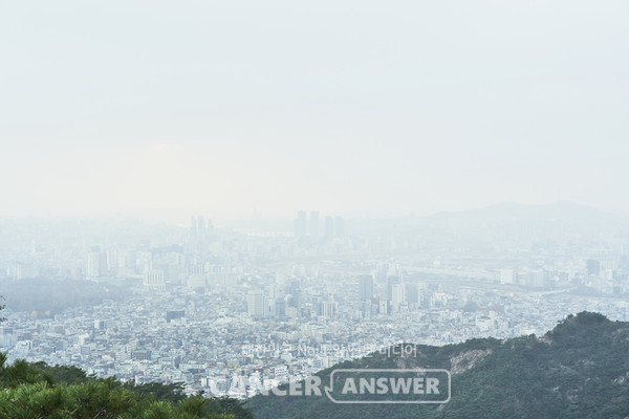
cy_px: 210
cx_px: 314
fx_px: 961
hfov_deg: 36.2
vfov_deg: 24.6
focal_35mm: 55
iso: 320
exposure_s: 1/10
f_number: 11
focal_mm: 55
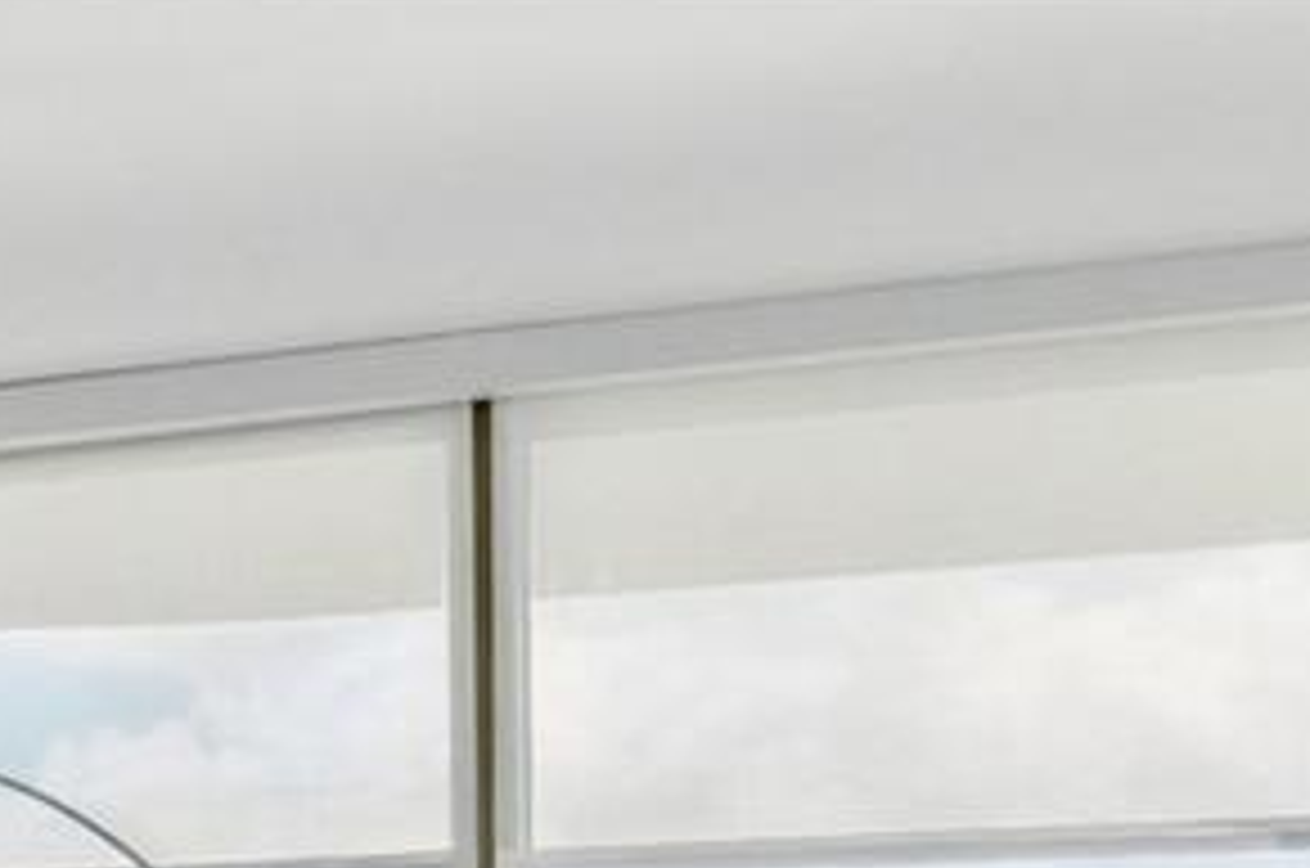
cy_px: 2363
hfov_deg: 19.3
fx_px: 3197
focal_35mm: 88
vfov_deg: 11.4
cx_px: -819
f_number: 16
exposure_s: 1/6
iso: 500
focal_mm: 16
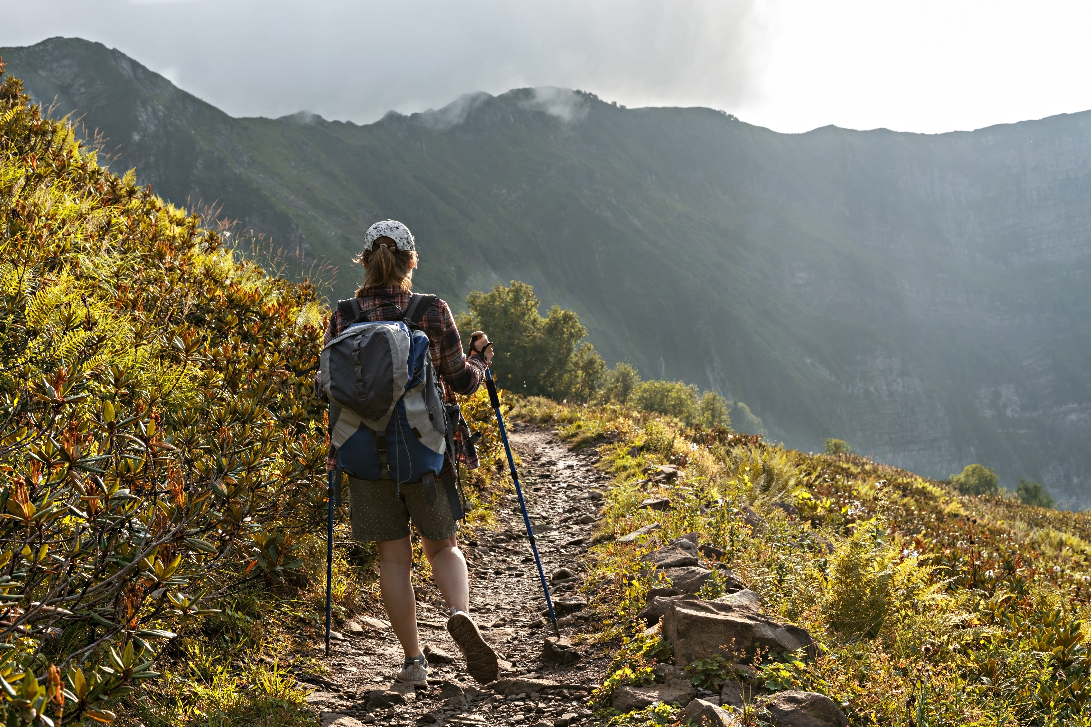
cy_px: 363
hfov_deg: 38.9
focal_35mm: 51
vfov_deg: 26.5
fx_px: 1545
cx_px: 536
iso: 320
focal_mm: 50
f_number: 9
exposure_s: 1/250
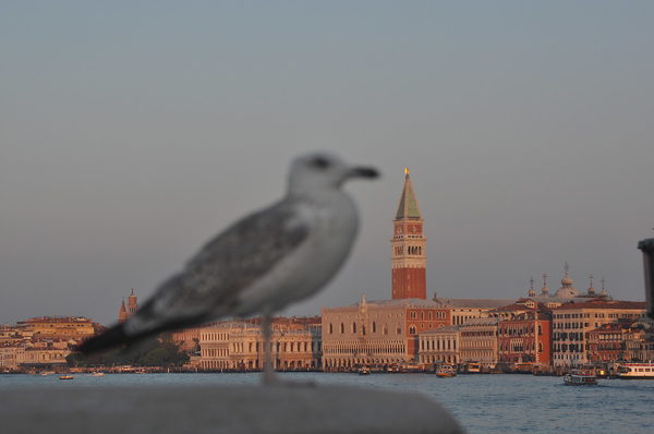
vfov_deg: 13.0
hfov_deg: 19.5
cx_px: 327
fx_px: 1904
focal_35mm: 105
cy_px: 217
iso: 200
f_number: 5.6
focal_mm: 70
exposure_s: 1/500
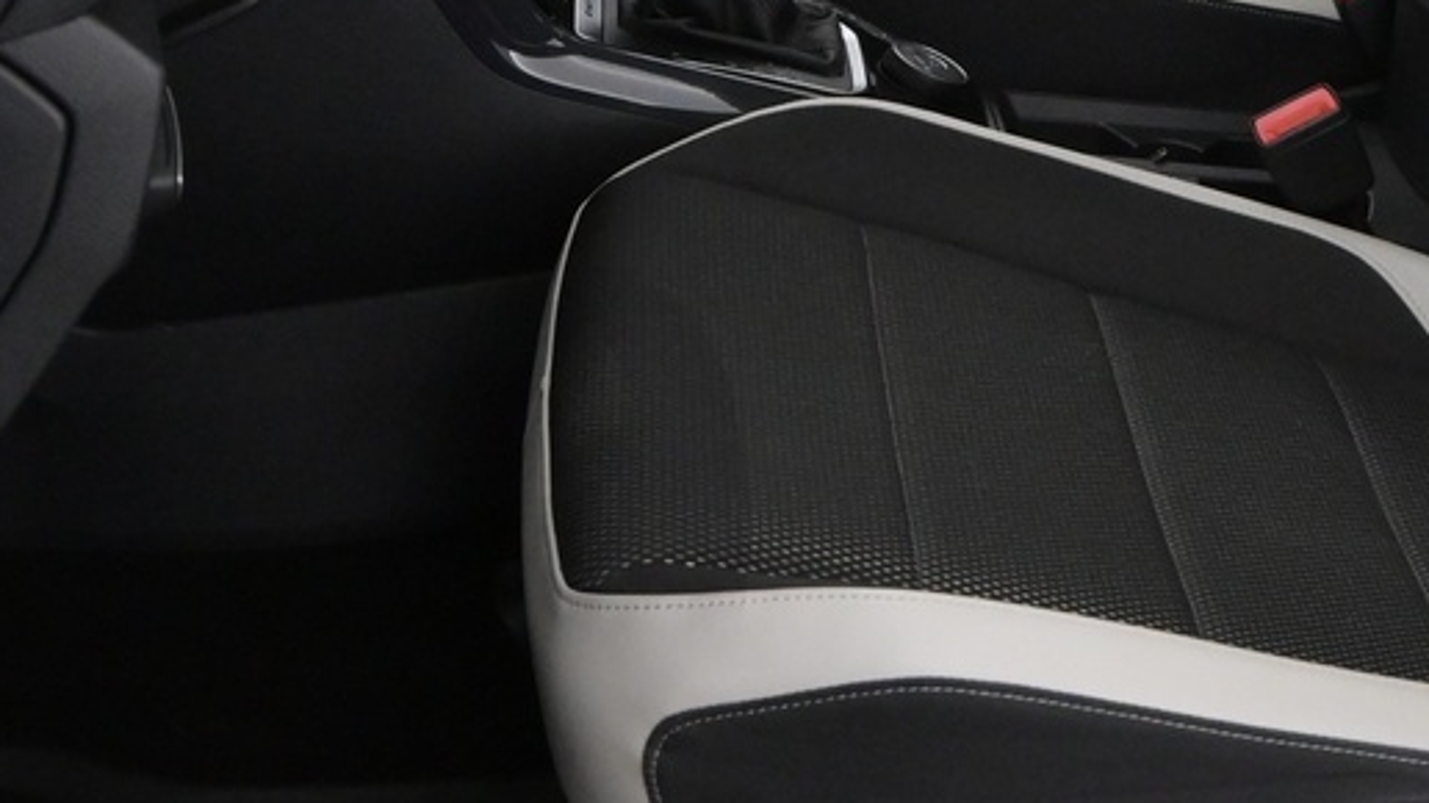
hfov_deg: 26.4
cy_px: -127
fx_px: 2993
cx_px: 1105
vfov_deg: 14.8
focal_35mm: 79
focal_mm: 16
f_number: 4.5
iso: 2500
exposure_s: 1/80
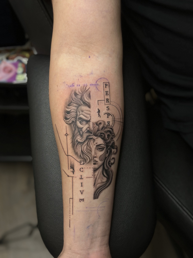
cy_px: 129
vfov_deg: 39.7
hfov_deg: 30.3
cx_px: 96
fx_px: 357
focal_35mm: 48
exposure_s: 1/209
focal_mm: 6.86
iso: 80
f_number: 1.78
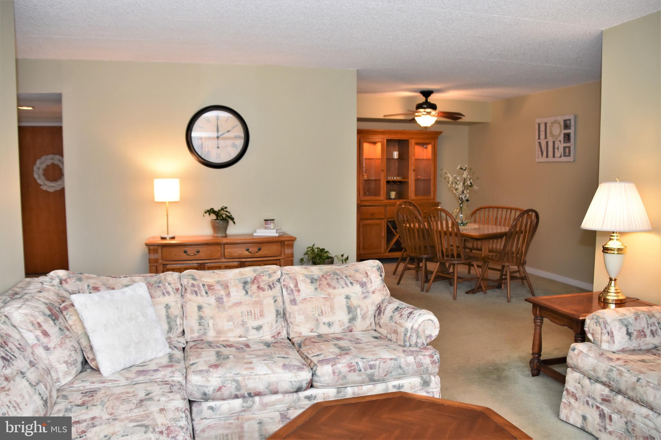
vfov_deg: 47.9
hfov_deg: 67.4
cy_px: 220
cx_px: 330
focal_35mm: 27
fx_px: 496
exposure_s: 1/125
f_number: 4
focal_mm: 18
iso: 800
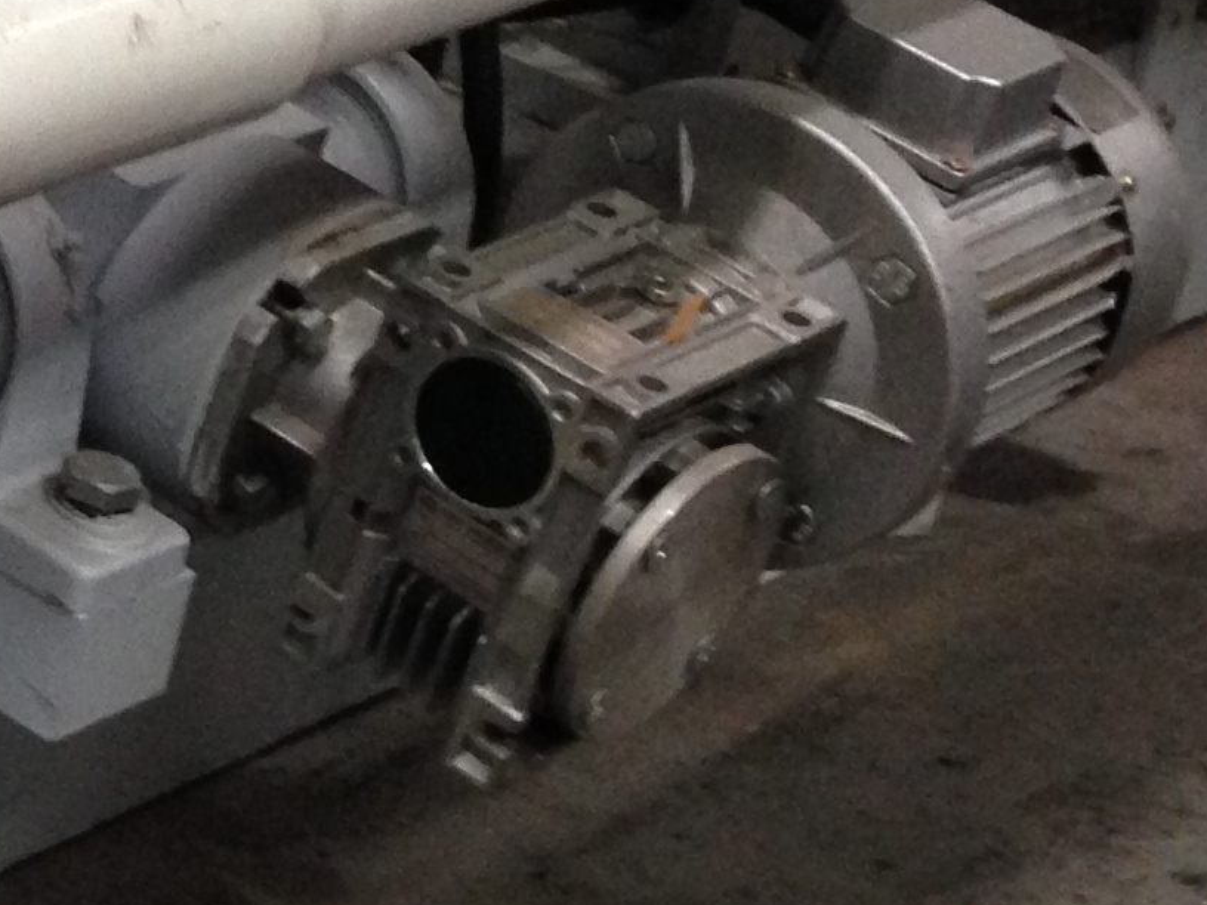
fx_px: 4603
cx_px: -893
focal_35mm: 132
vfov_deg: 11.1
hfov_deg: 13.5
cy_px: -9
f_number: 2.4
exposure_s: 1/20
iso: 250
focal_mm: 4.12
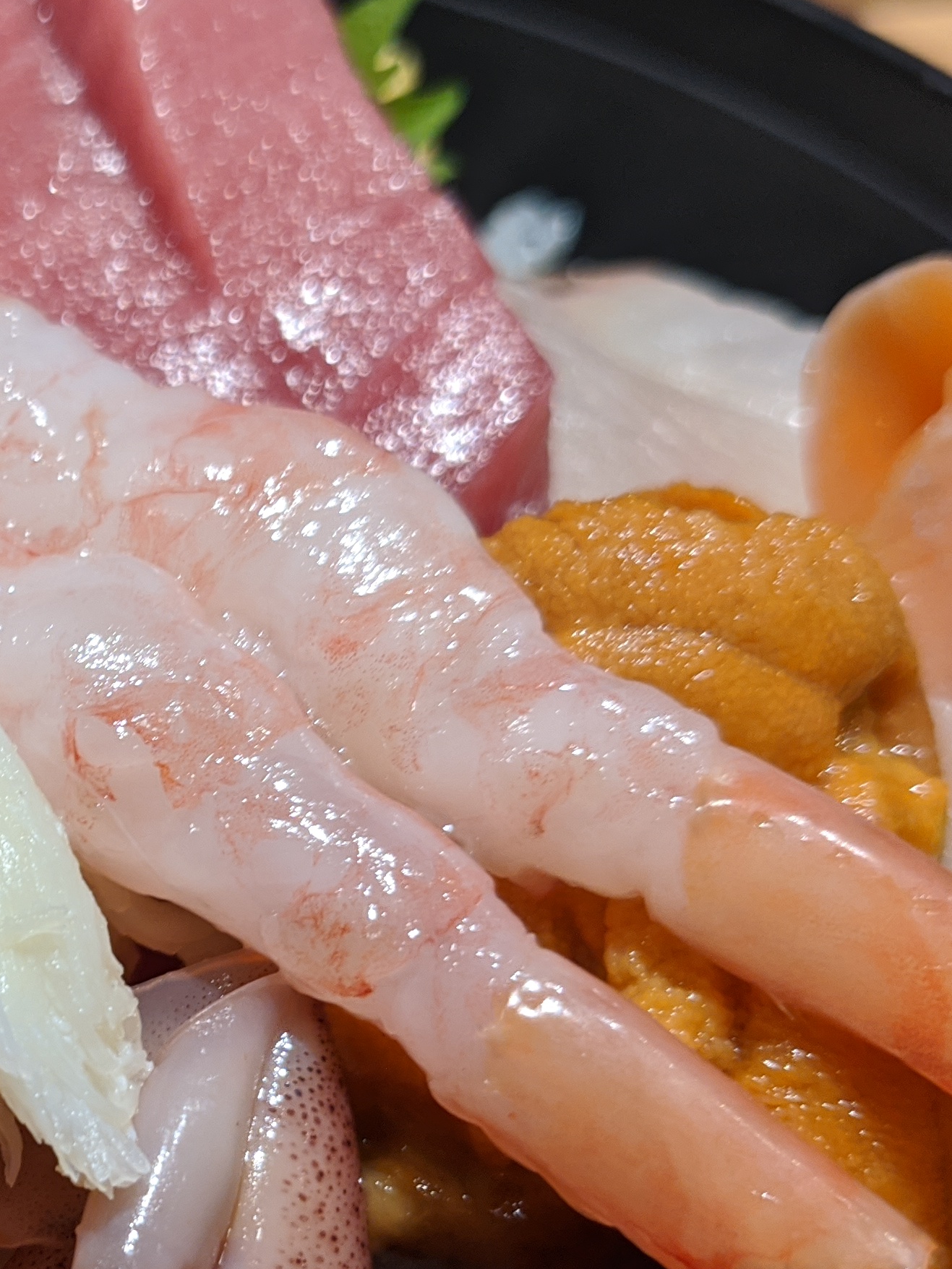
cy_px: 732
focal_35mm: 62
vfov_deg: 31.1
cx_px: -93
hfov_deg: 22.3
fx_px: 2273
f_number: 1.73
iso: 67
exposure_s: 1/37.6
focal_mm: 4.38
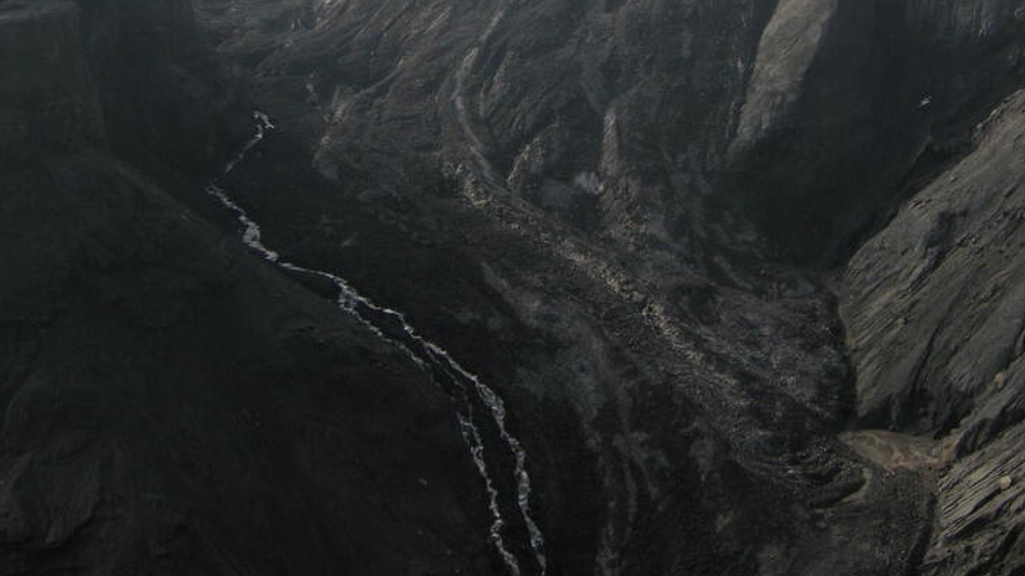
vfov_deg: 20.9
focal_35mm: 56
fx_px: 1522
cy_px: 32
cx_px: 650
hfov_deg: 37.0
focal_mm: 7.5
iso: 100
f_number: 4.8
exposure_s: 1/275
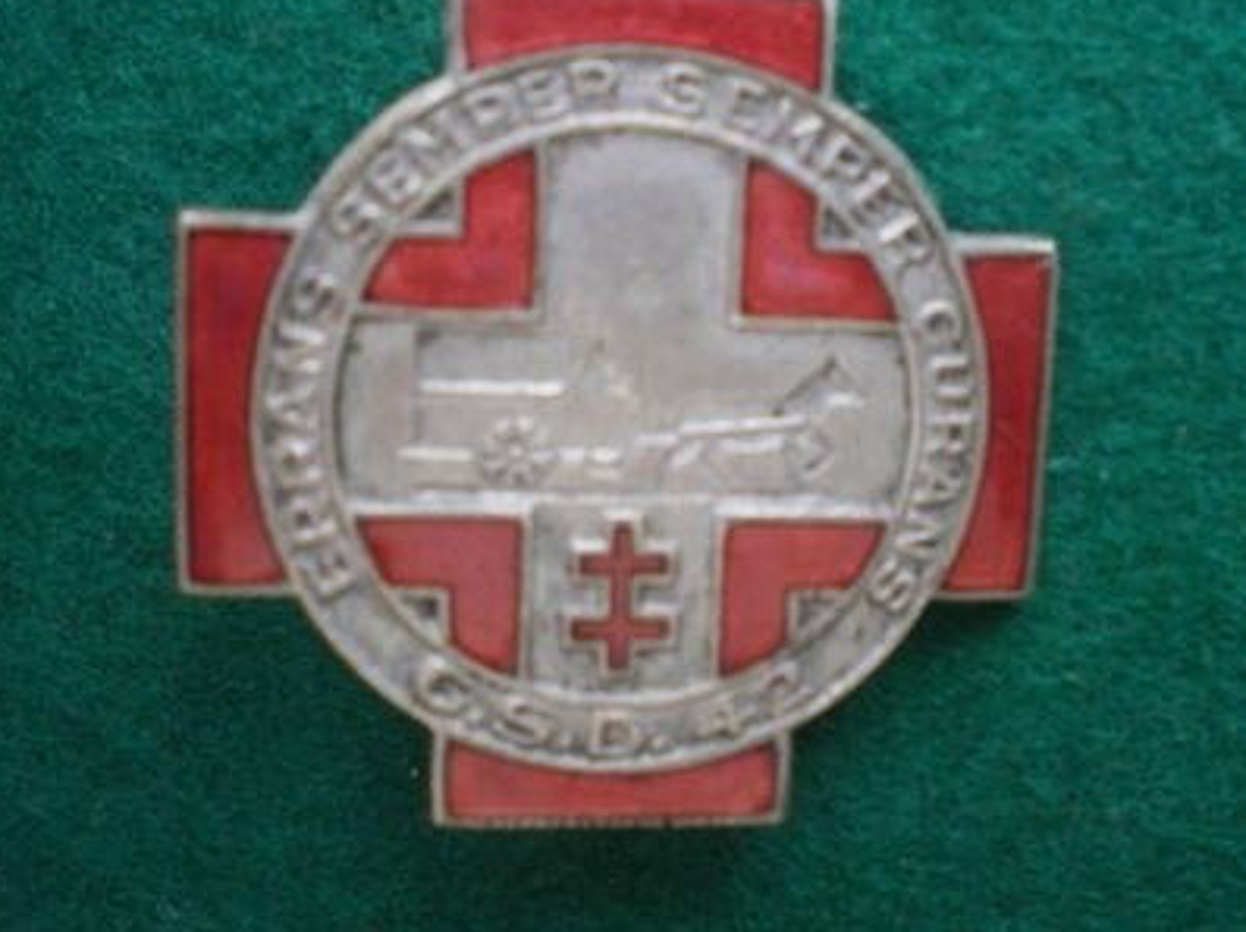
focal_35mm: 46
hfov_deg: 41.2
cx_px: 684
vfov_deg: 31.4
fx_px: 1654
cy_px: 402
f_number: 3.1
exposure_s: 1/50
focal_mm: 6.3
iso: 200
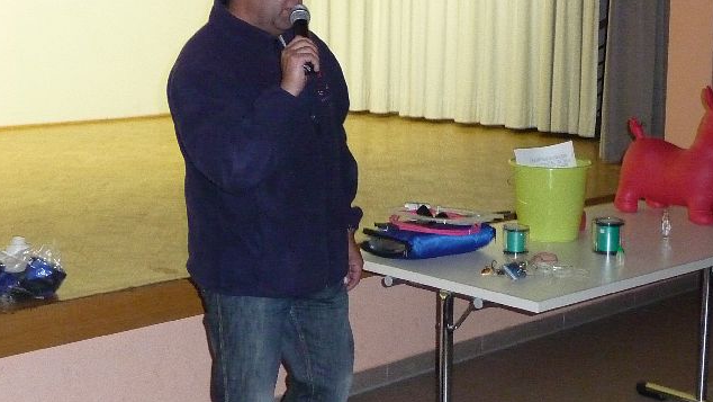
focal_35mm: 66
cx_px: 349
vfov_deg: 18.2
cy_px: 139
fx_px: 1248
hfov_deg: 31.9
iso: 800
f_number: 4.2
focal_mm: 8
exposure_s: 1/30
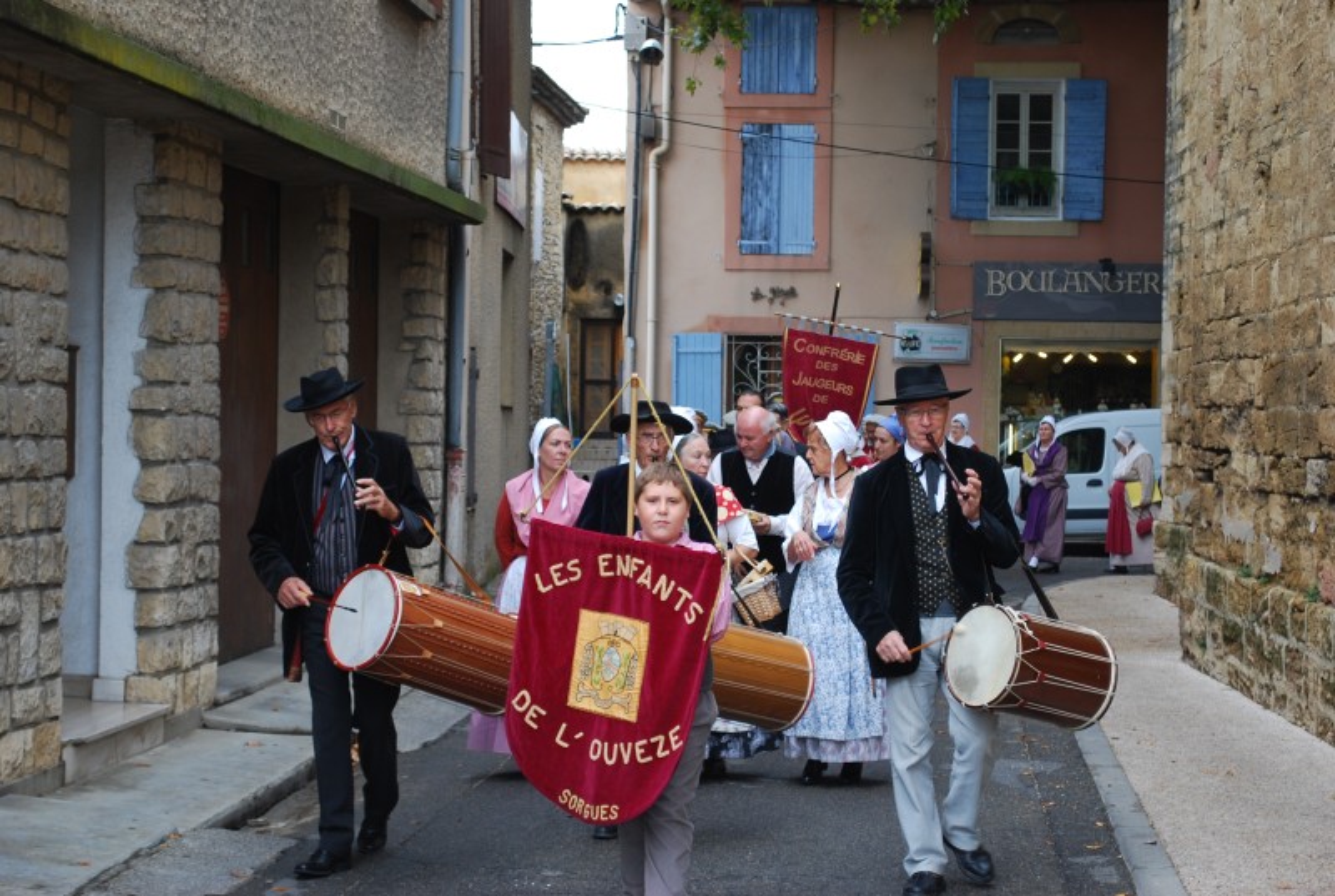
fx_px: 2787
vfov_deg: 18.3
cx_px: 668
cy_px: 448
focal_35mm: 75
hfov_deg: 26.9
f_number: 5.6
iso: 200
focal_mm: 50
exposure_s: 1/100
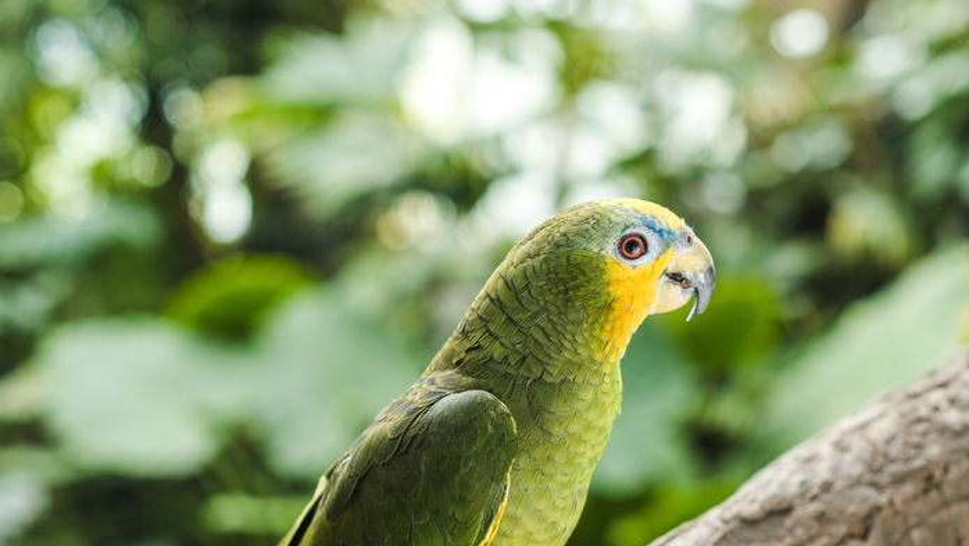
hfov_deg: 28.2
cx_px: 417
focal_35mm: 75
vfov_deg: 16.1
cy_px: 377
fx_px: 1927
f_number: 3.5
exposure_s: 1/160
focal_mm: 50
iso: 320
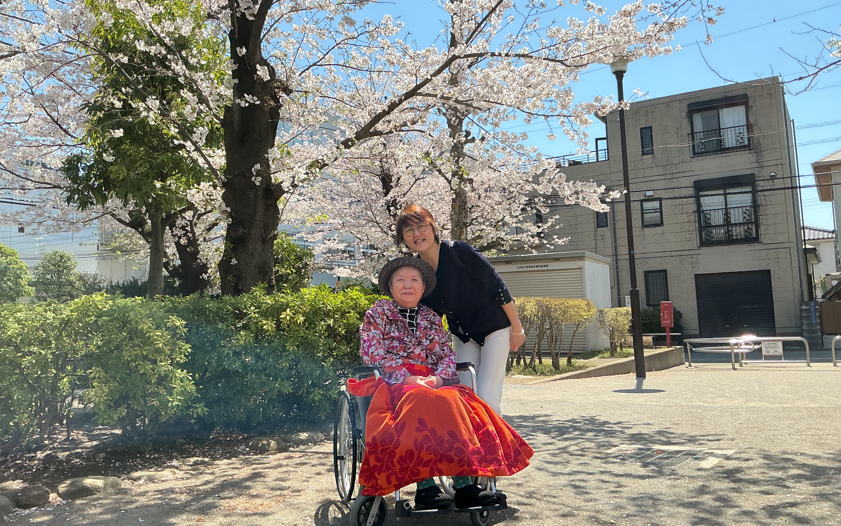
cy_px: 245
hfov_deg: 61.2
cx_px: 417
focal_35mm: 31
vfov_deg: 40.6
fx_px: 711
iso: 25
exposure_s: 1/1377
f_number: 1.8
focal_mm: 3
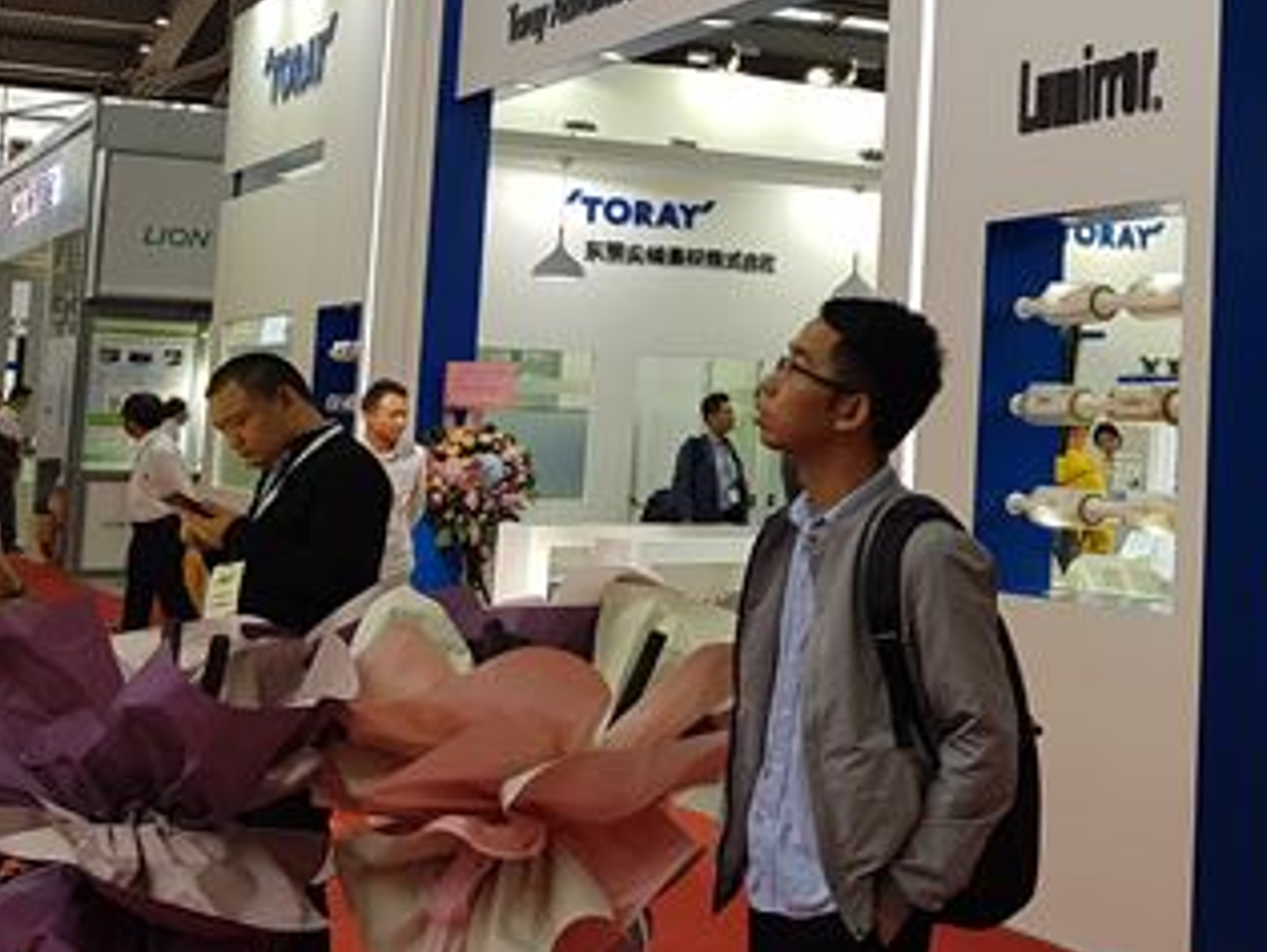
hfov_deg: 28.8
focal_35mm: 61
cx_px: 1380
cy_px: 255
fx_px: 2235
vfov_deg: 23.9
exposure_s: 1/125
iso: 40
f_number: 1.7
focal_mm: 4.2
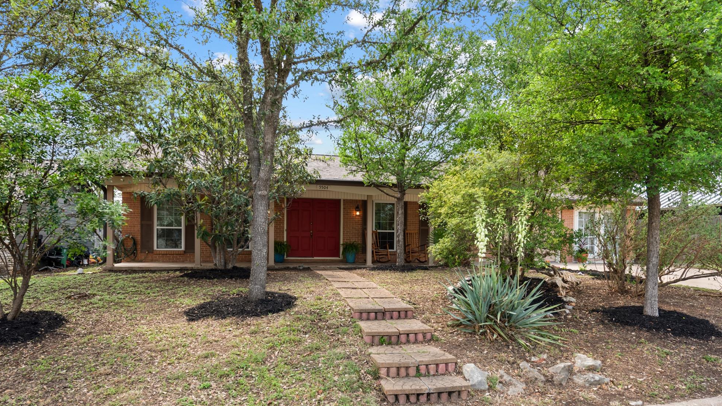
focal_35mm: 23
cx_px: 357
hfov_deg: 78.7
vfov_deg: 49.1
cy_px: 248
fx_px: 440
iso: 400
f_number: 8
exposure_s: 1/50
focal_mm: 21
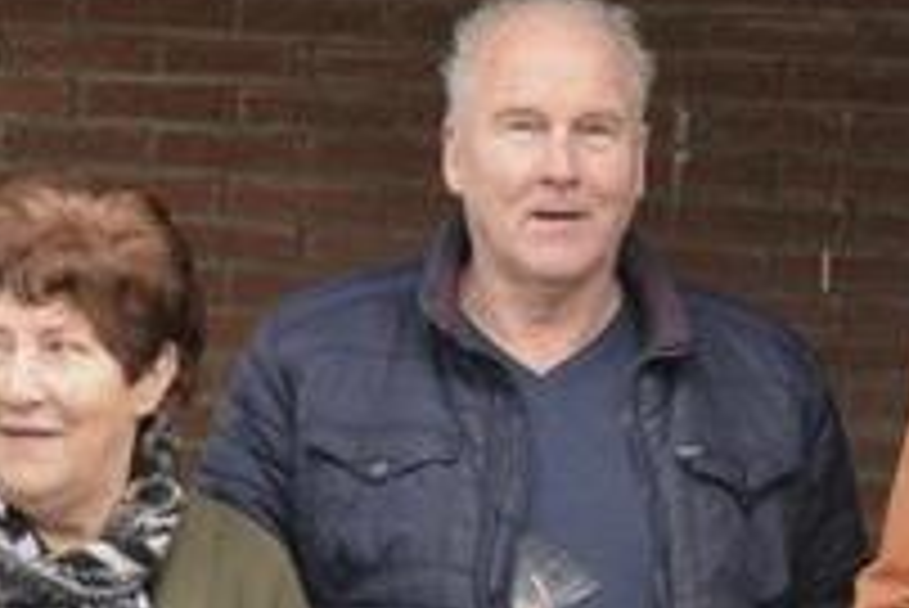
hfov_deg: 11.7
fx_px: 4422
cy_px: 1164
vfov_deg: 7.6
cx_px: 610
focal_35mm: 175
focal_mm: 35
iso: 125
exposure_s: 1/80
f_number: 4.5
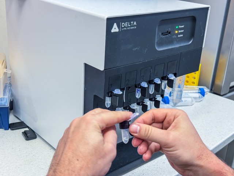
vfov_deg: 30.3
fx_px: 324
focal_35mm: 48
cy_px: 88
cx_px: 117
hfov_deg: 39.7
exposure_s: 1/35
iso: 200
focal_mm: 6.76
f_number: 1.8
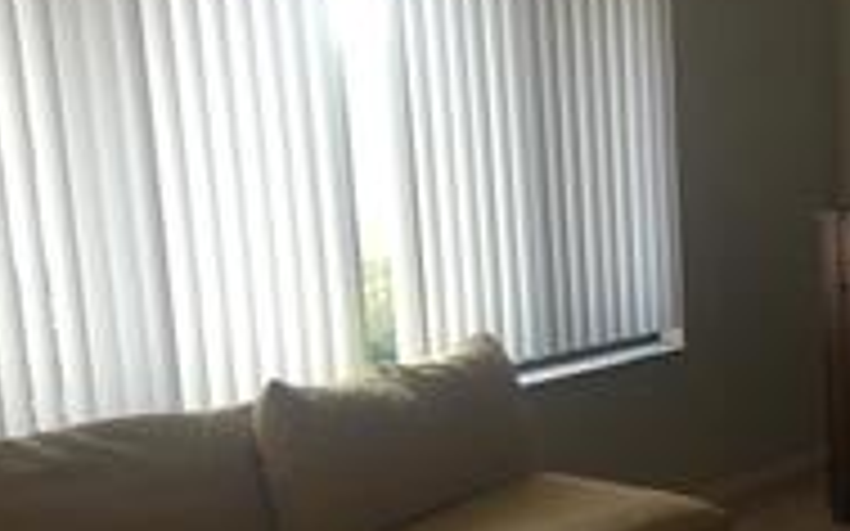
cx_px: 724
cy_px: 392
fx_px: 1505
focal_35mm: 65
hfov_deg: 30.5
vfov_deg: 19.9
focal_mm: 4.15
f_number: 2.2
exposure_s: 1/30
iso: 40
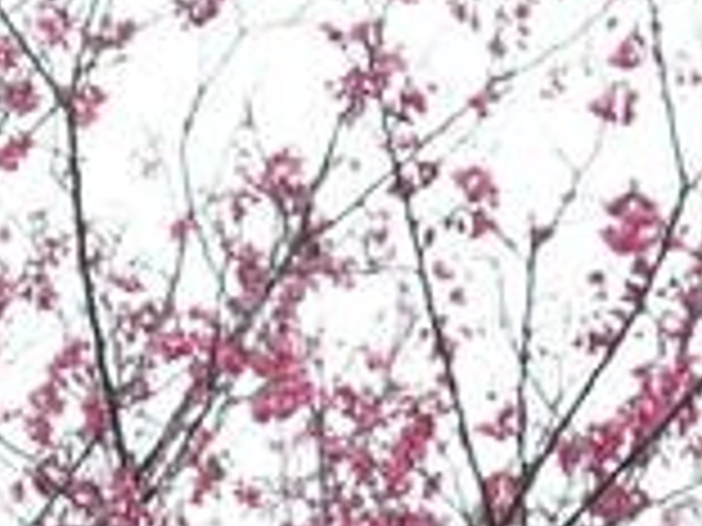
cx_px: -918
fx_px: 6226
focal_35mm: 307
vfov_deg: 4.8
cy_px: 949
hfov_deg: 6.2
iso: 160
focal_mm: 20
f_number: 2.5
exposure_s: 1/1600
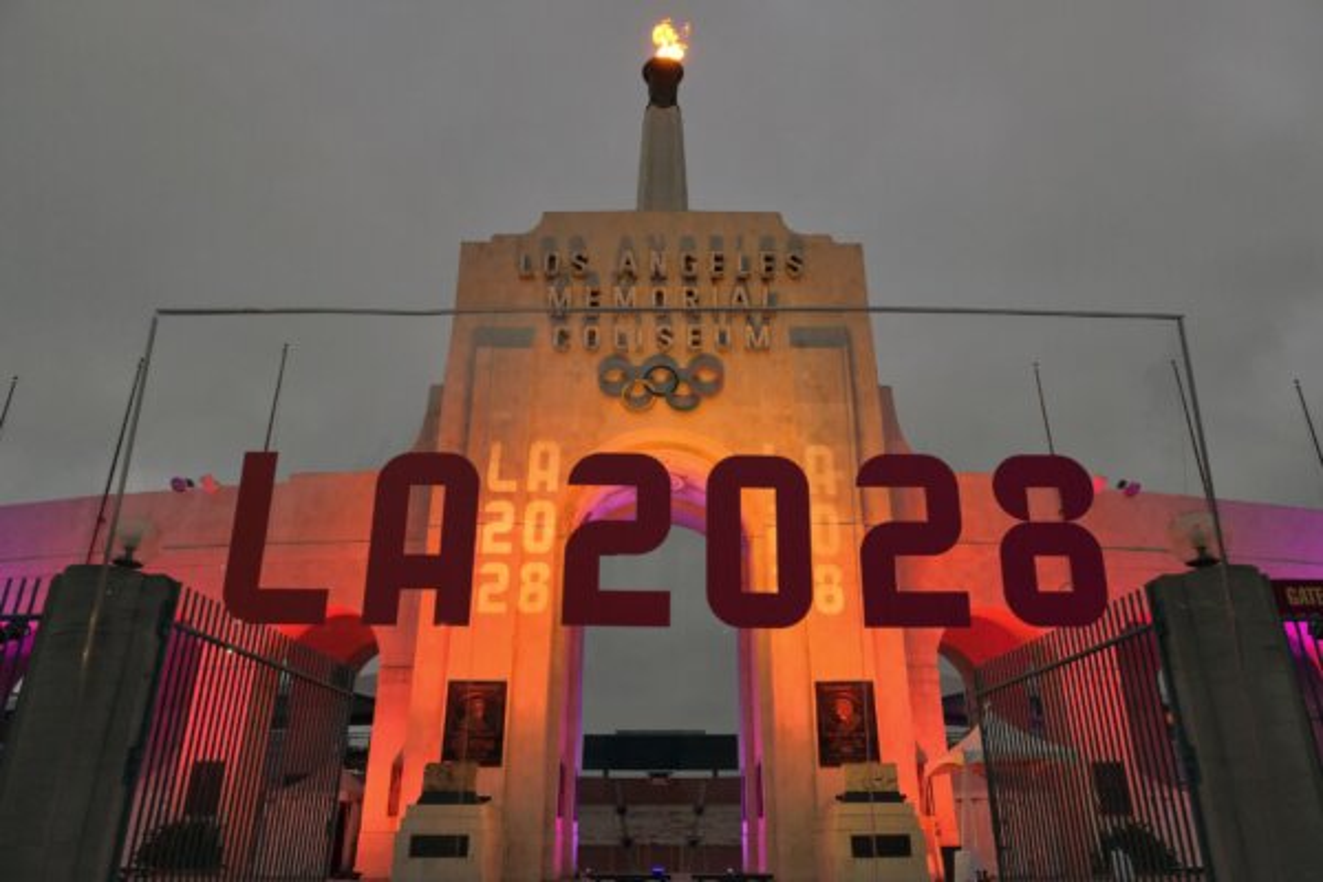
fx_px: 882
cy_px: 441
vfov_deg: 53.1
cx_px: 662
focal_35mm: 24
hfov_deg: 73.7
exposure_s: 1/100
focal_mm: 16
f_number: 5.6
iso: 3200
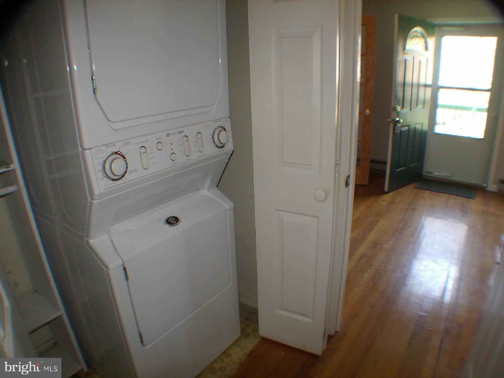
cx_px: 252
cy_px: 189
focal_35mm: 37
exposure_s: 1/30
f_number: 2.9
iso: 200
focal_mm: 5.8
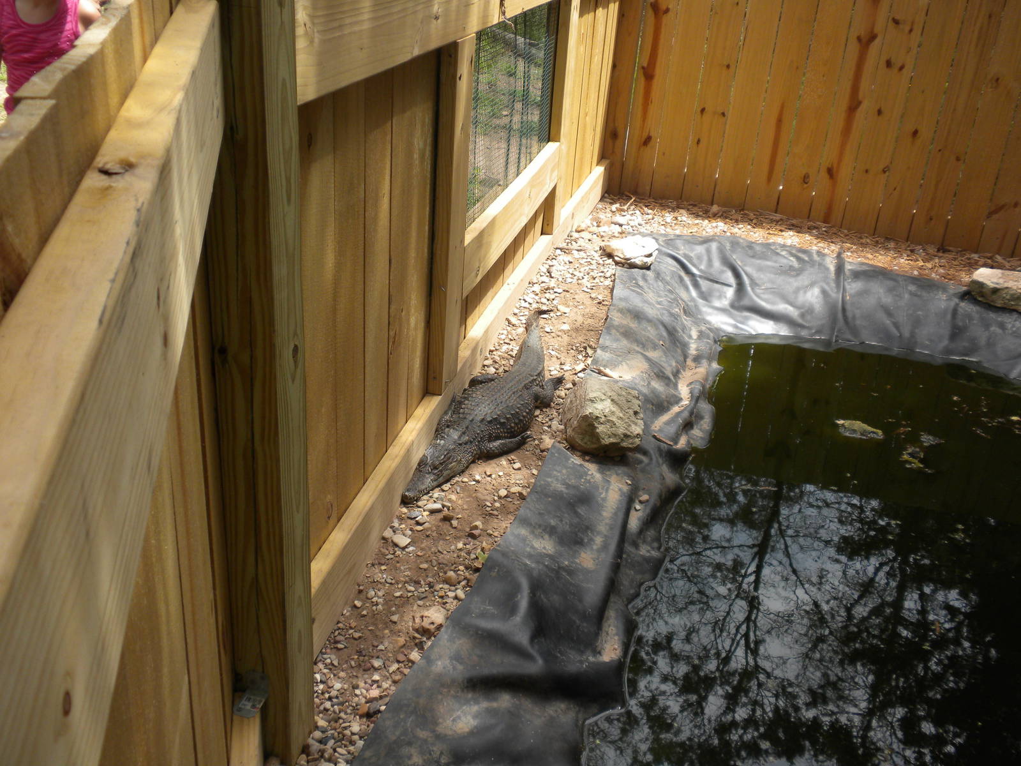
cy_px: 383
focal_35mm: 37
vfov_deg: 38.7
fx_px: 1091
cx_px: 510
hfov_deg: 50.1
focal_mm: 6.6
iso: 64
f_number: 3.5
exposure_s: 1/200
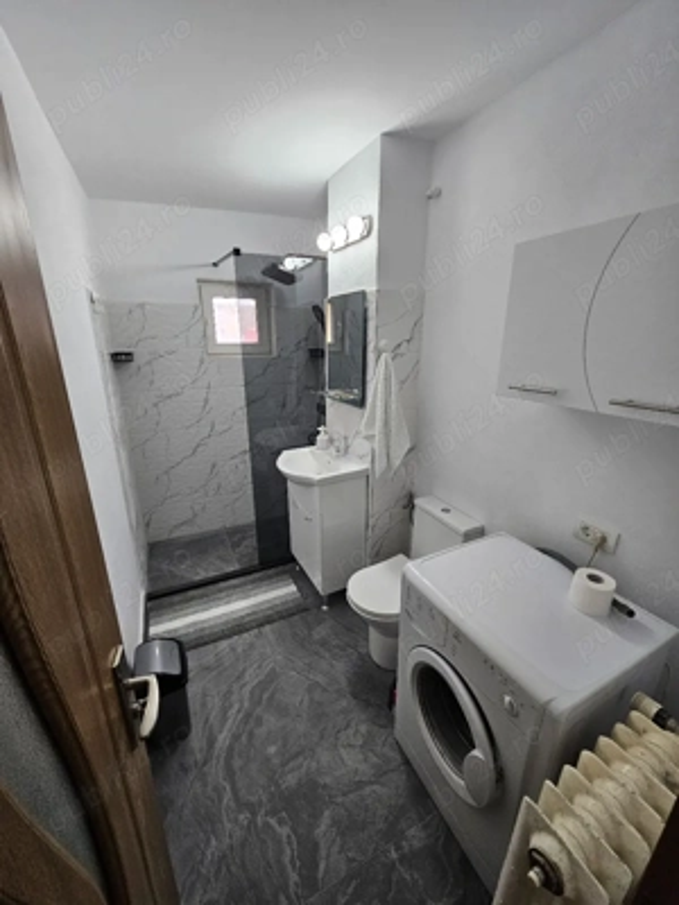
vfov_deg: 106.2
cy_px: 452
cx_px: 340
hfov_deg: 89.9
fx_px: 340
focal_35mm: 13
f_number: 2.2
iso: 125
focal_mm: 2.2
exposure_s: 1/50.3
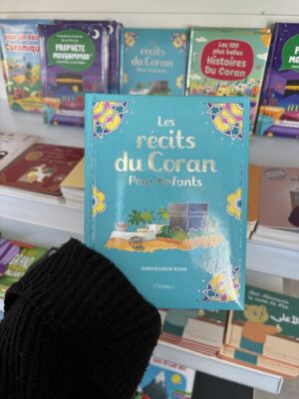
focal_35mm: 26
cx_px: 150
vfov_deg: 67.3
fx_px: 299
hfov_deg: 53.1
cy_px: 200
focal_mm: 5.96
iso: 40
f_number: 1.6
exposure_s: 1/100
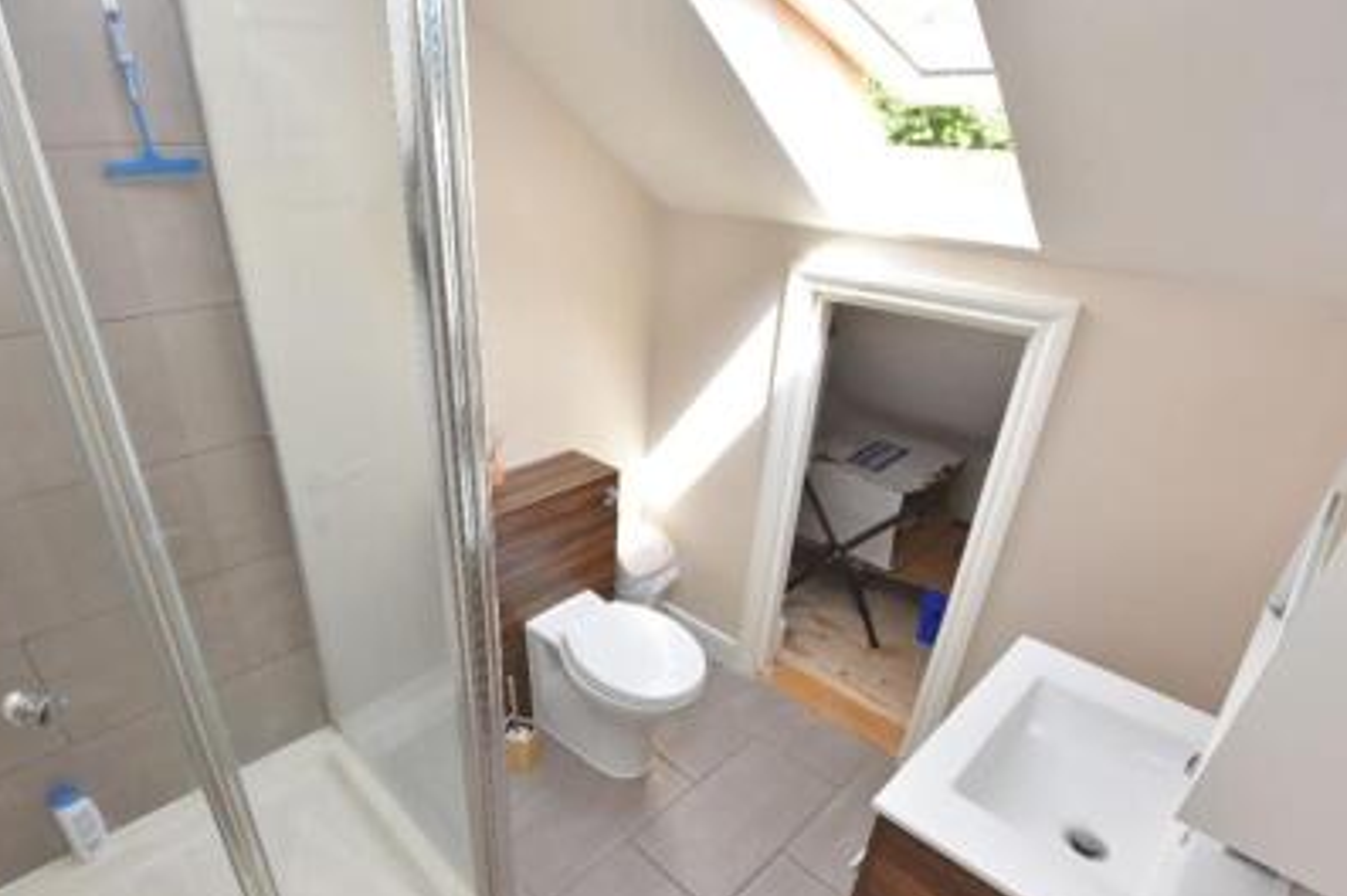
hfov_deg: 89.1
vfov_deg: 66.7
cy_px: 535
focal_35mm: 18
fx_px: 673
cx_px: 553
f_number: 5
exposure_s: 1/200
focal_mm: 10
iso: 450
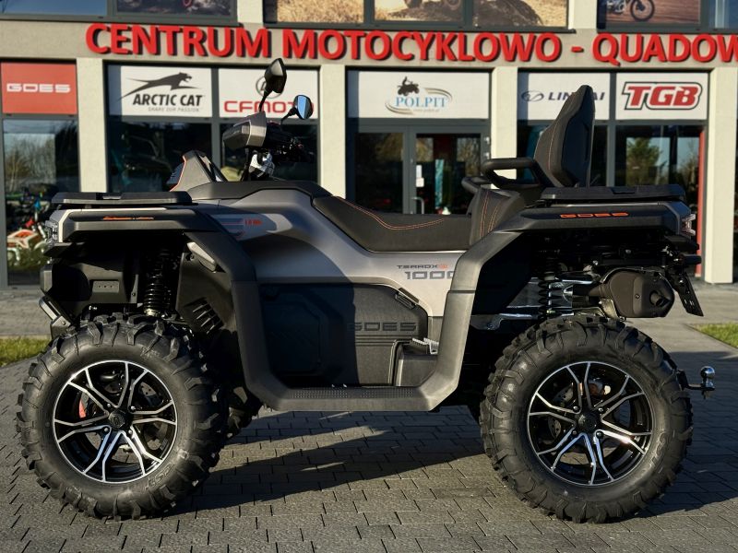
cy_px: 276
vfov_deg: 30.3
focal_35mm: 48
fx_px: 1023
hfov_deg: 39.7
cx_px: 369
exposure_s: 1/2273
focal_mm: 6.76
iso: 64
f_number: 1.78
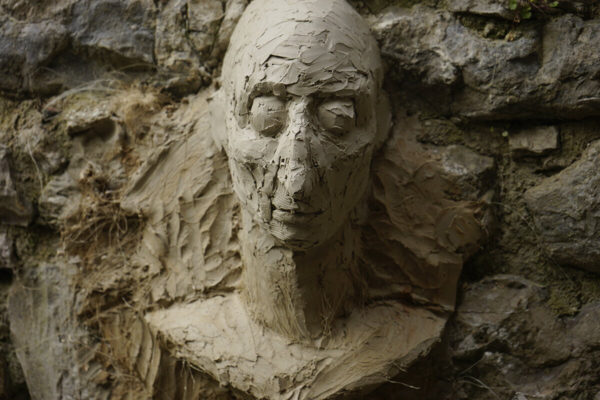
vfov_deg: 19.5
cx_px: 300
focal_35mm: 70
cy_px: 200
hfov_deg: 28.8
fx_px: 1167
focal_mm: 70
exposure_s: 1/125
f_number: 5.6
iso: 400
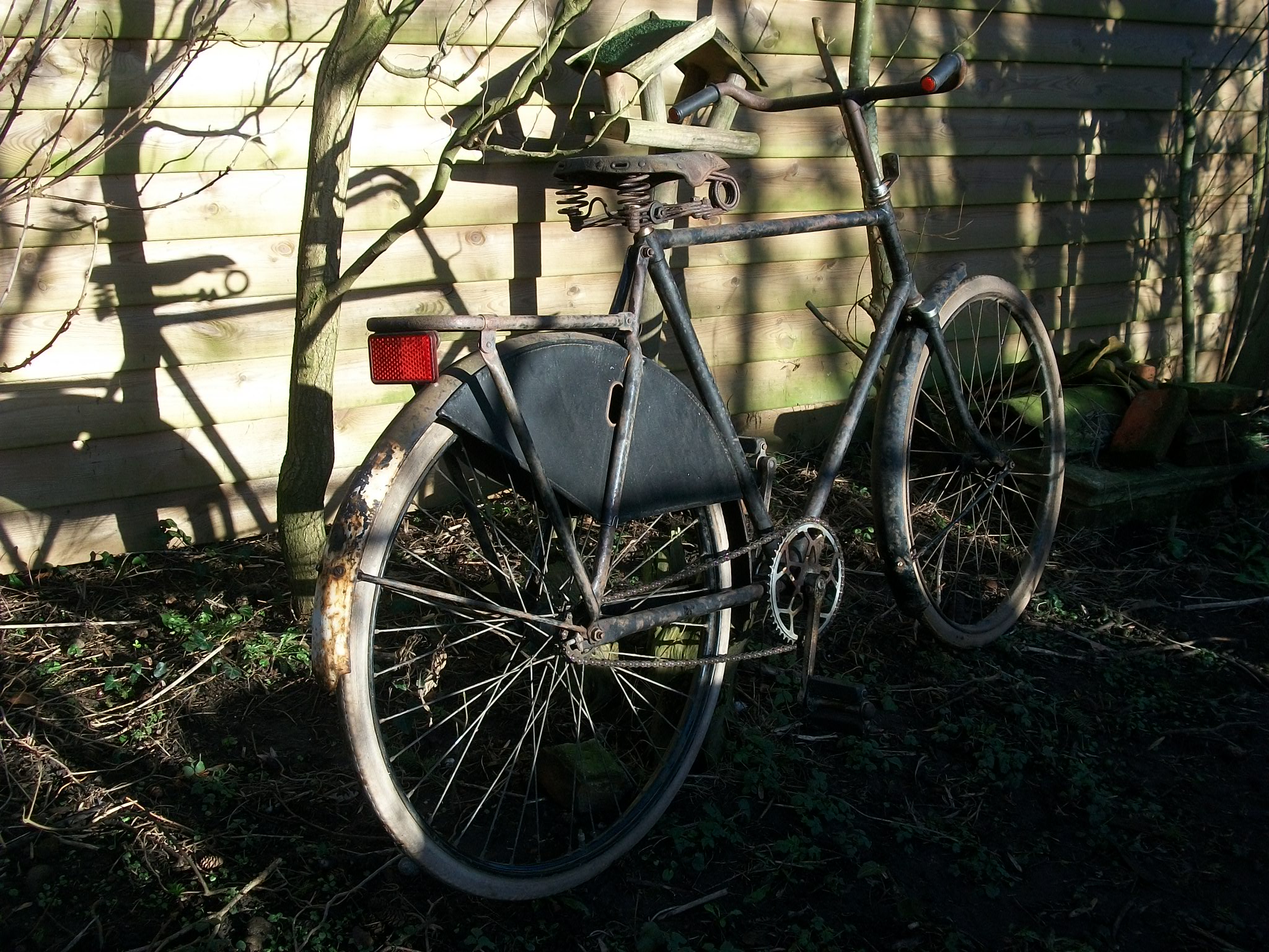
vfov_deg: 36.0
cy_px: 476
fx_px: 1466
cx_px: 634
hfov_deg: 46.8
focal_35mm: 40
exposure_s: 1/320
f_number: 3.2
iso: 80
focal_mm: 7.1
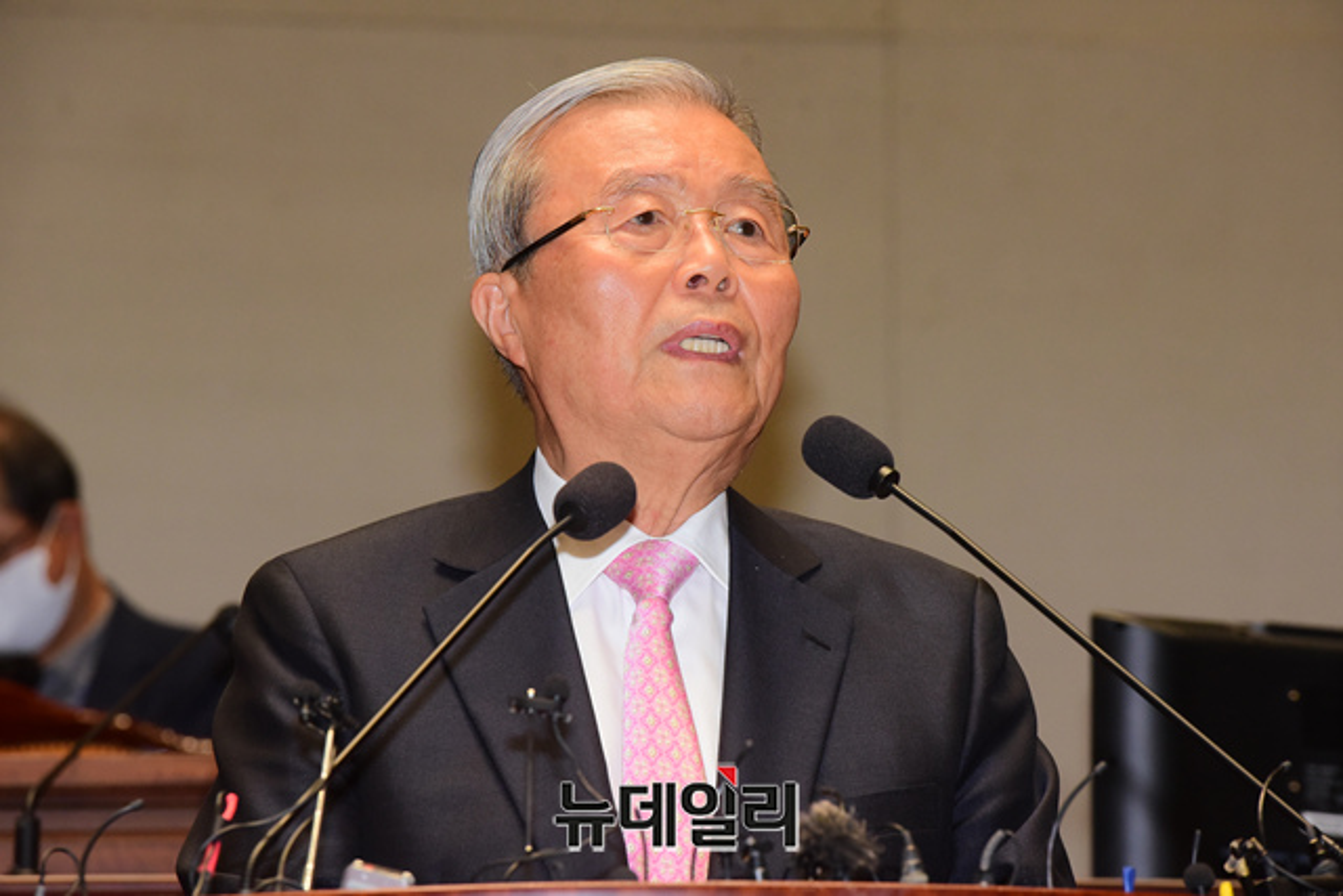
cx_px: 672
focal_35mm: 185
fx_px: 6903
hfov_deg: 11.1
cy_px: 448
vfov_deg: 7.4
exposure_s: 1/200
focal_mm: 185
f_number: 9
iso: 2500
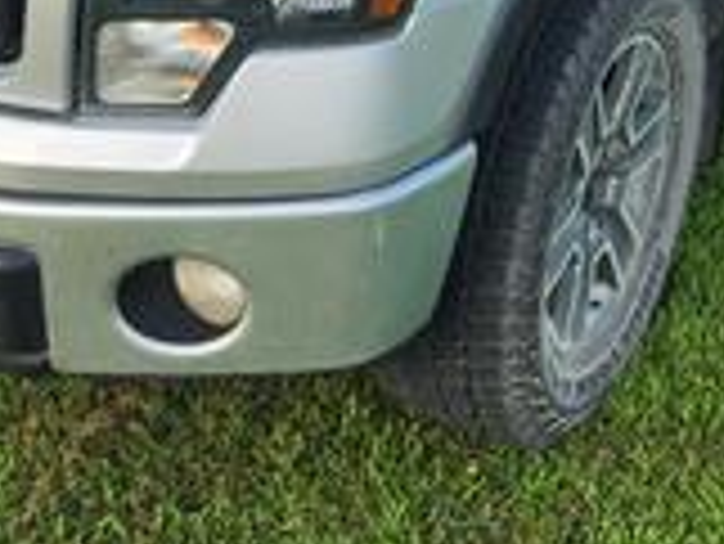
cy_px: -144
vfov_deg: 19.1
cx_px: 306
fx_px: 1507
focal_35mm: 72
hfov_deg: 27.0
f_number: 1.8
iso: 20
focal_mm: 5.4
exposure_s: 1/445
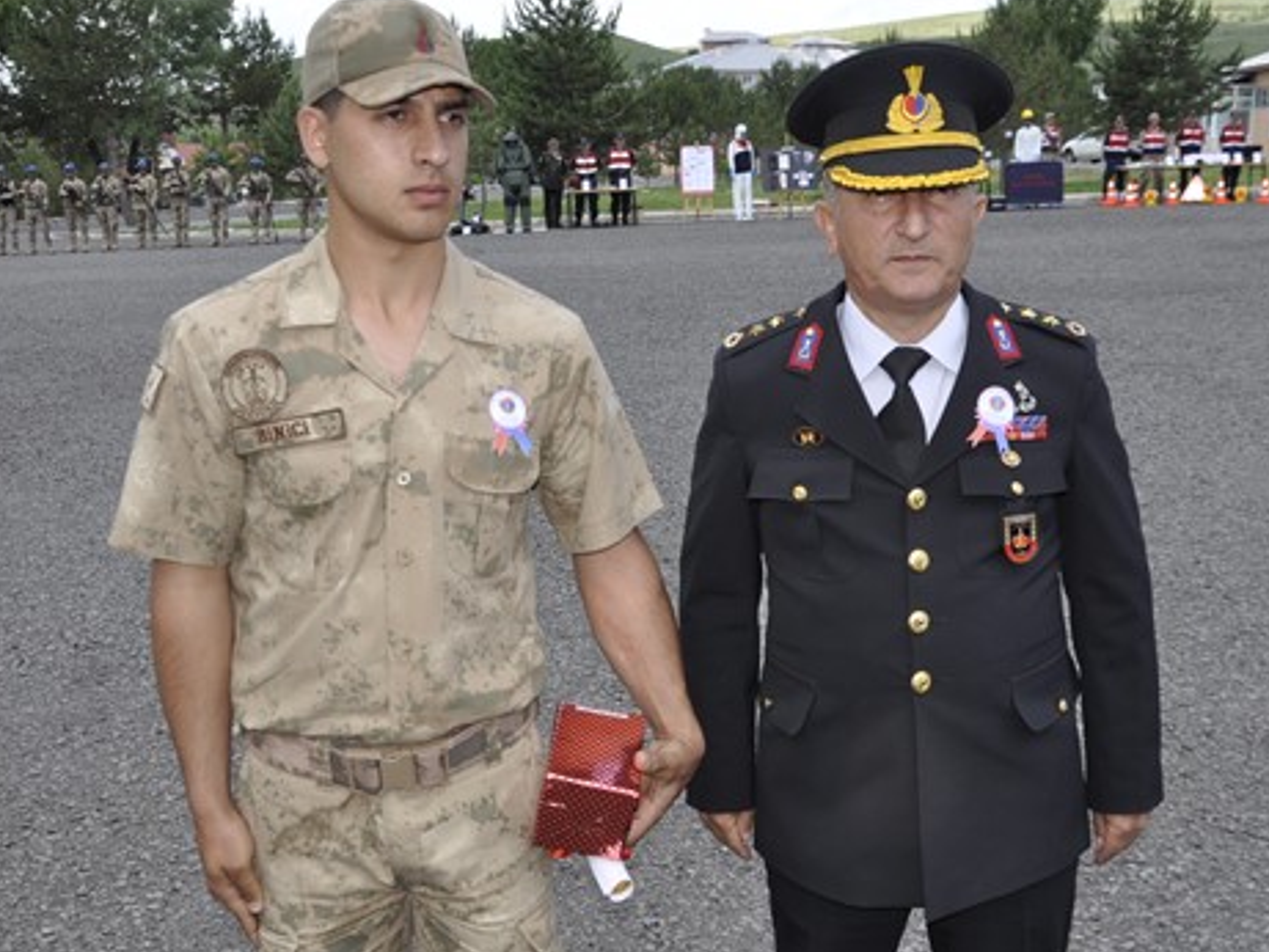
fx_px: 1565
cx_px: 683
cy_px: 506
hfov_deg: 44.1
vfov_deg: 33.8
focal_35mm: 43
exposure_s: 1/200
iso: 200
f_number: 8
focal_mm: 21
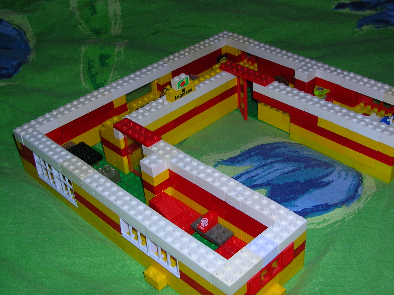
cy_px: 156
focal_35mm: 46
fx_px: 523
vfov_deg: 31.5
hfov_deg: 41.2
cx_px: 221
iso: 50
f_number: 2.8
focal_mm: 5.8
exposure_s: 1/60.1
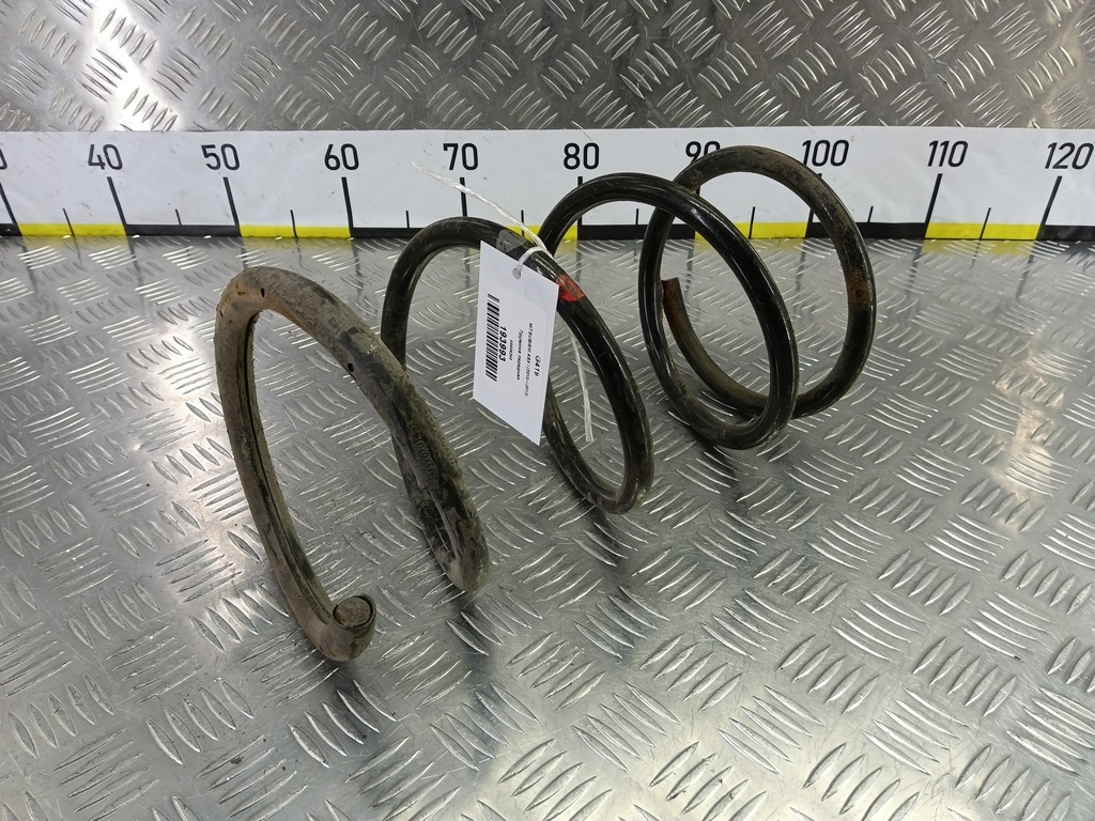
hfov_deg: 73.9
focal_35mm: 23
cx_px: 548
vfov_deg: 58.9
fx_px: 728
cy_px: 410
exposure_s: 1/50
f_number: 1.6
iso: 109
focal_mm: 4.11
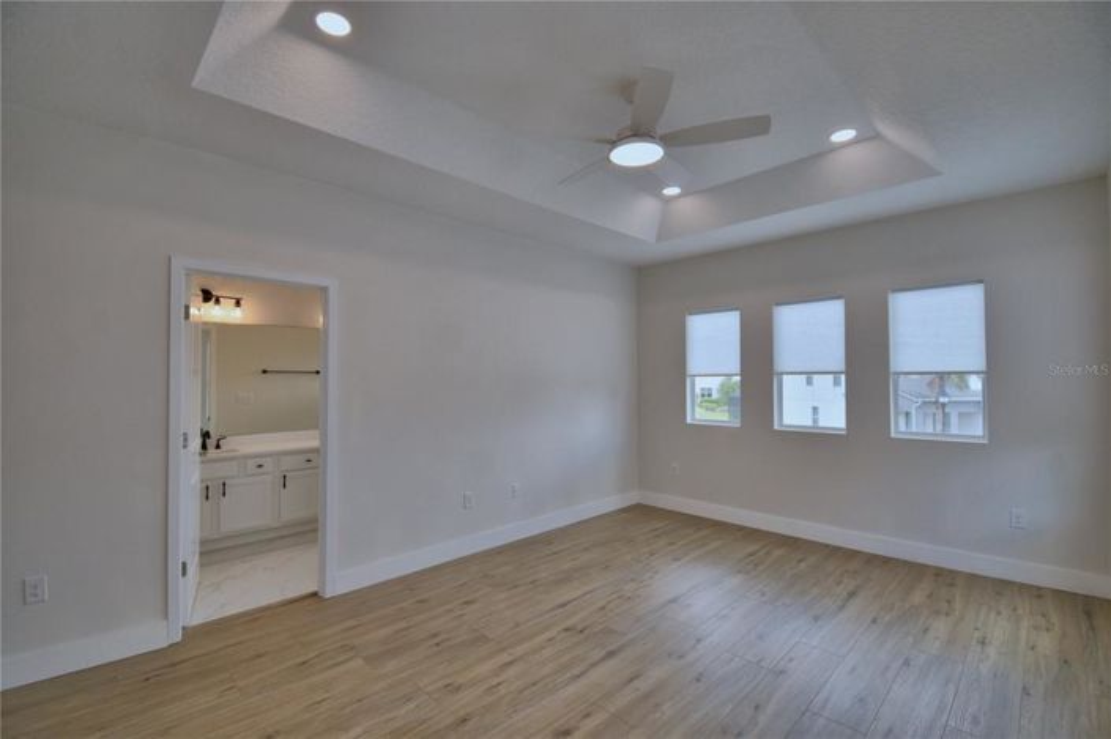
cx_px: 556
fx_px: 463
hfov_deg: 100.4
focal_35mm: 15
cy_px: 370
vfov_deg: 77.2
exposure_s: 1/250
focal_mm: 10
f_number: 4.5
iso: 200
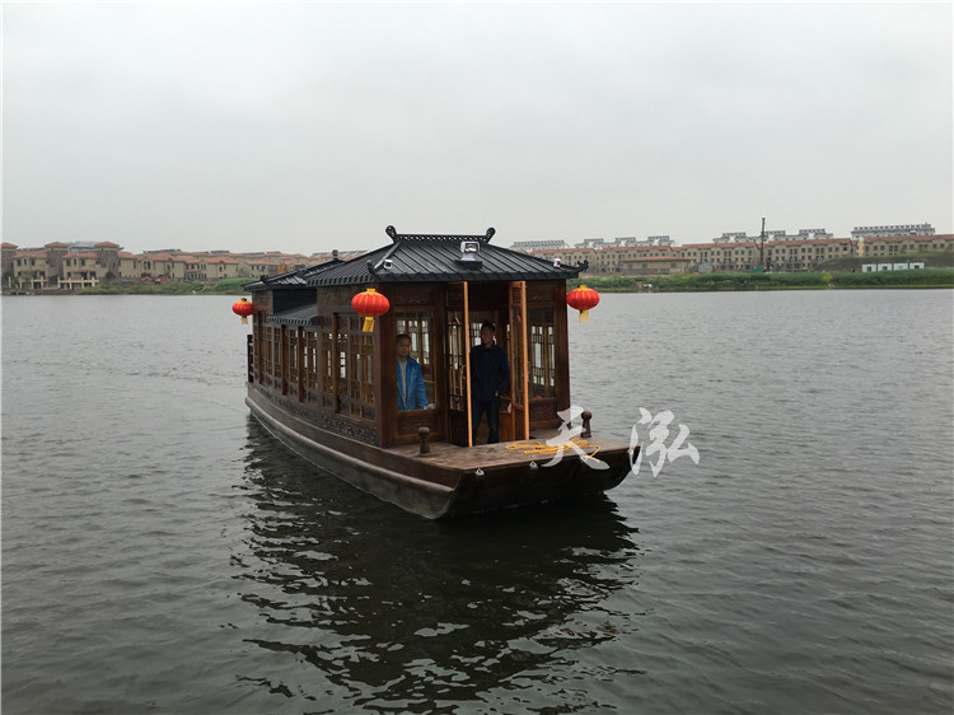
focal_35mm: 29
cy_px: 358
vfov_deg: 48.2
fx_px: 799
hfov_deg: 61.7
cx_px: 477
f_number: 2.2
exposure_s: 1/145
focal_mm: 4.15
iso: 25
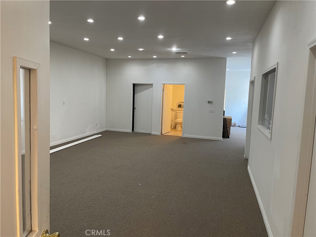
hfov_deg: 67.3
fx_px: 237
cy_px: 118
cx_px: 158
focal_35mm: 26
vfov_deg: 53.1
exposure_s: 1/60
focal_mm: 5.1
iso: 200
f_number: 1.6
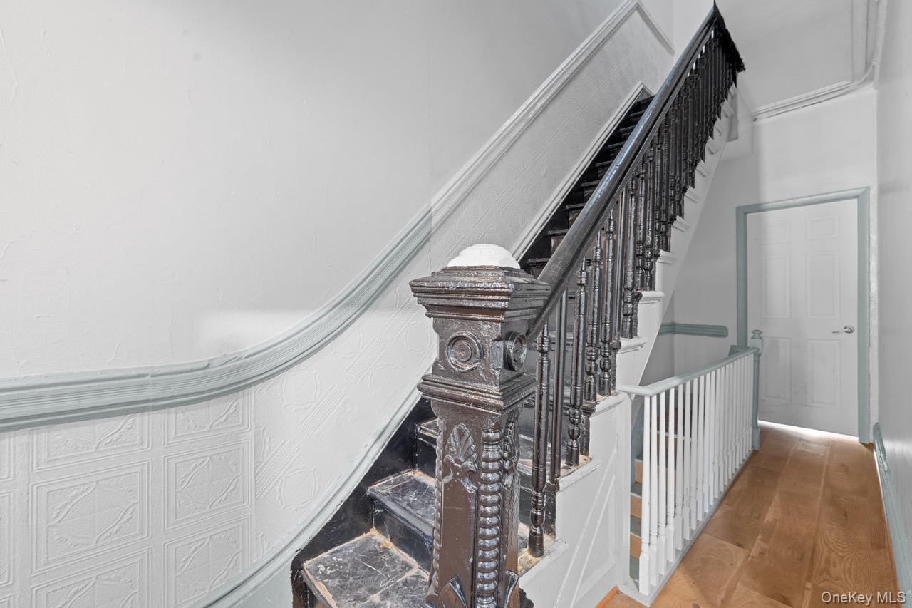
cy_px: 304
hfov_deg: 104.3
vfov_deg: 81.2
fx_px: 355
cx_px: 456
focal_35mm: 14
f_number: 8
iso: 320
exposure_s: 2
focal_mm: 14
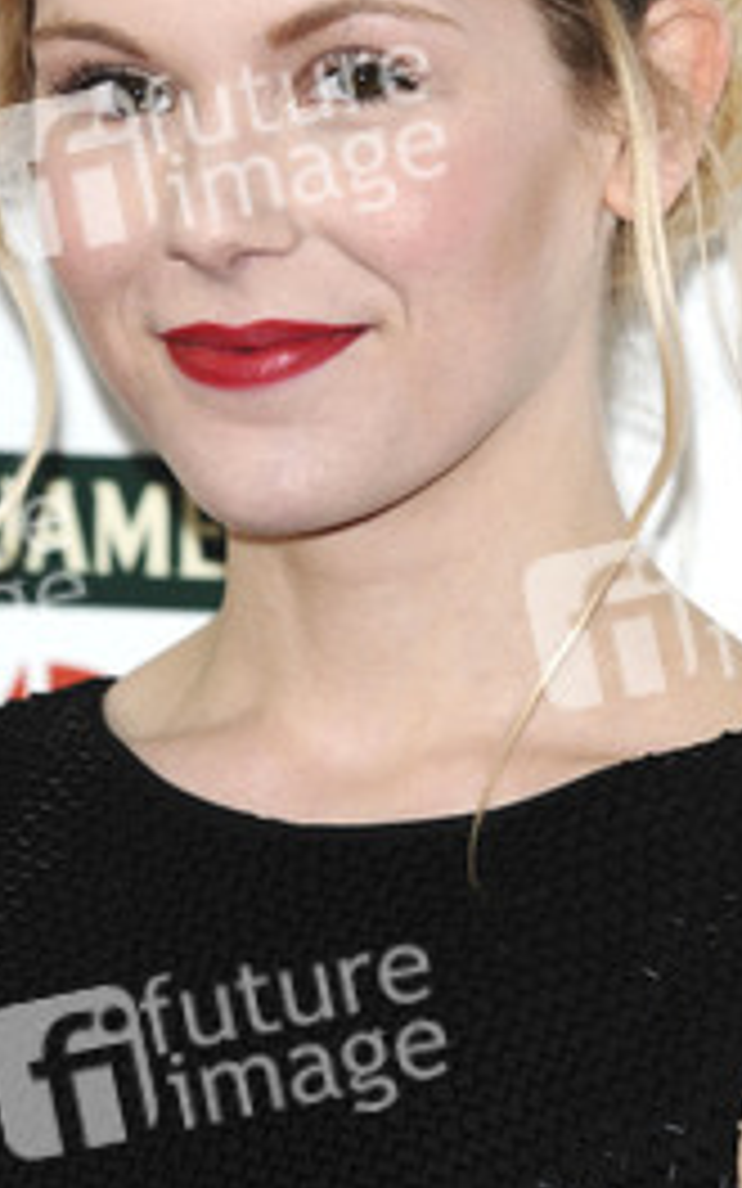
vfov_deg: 5.8
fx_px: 11640
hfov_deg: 3.7
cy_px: 378
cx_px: 349
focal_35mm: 360
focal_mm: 155
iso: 200
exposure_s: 1/200
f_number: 4.5
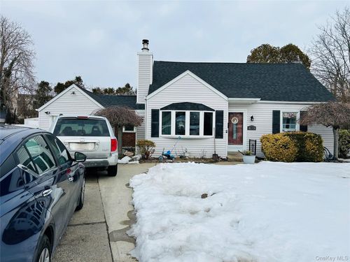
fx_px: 263
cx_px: 175
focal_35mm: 26
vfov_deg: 53.1
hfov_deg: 67.3
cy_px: 131
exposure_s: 1/5319
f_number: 1.5
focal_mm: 5.7
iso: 50
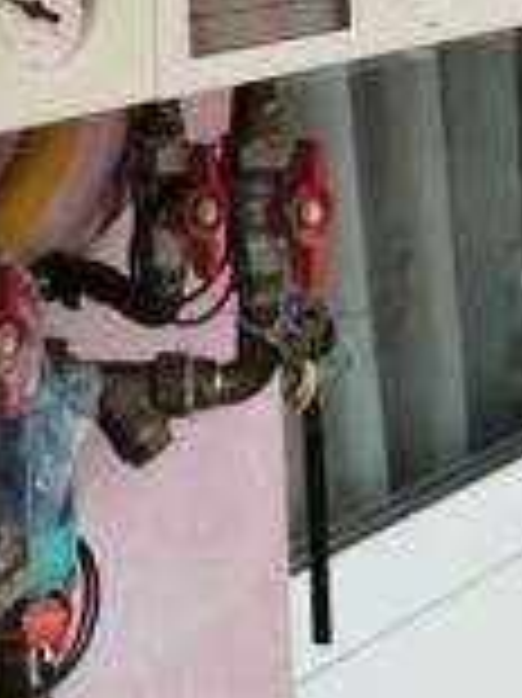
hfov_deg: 21.8
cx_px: 153
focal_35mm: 67
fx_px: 1349
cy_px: -126
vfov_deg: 26.1
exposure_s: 1/100
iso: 1857
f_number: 1.9
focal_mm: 4.95
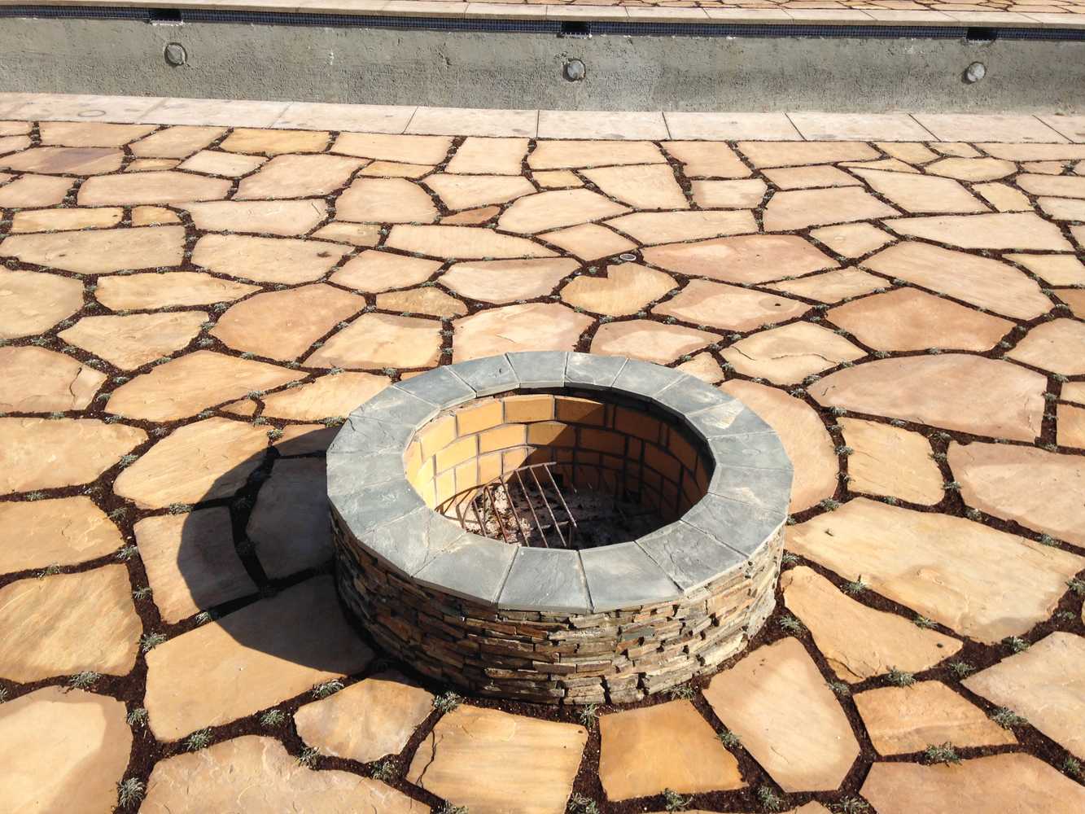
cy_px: 407
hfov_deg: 55.3
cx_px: 542
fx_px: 1034
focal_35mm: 33
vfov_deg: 43.0
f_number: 2.4
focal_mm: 4.12
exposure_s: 1/1355
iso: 50
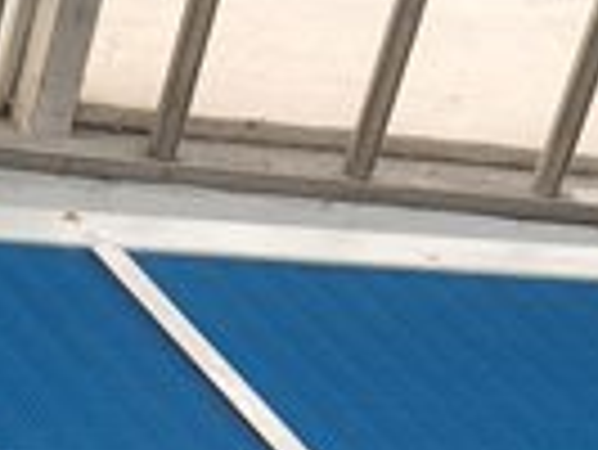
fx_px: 3164
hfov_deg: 10.4
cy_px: 1478
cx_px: -337
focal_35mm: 183
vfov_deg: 7.0
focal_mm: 6.71
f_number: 1.9
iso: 160
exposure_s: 1/100
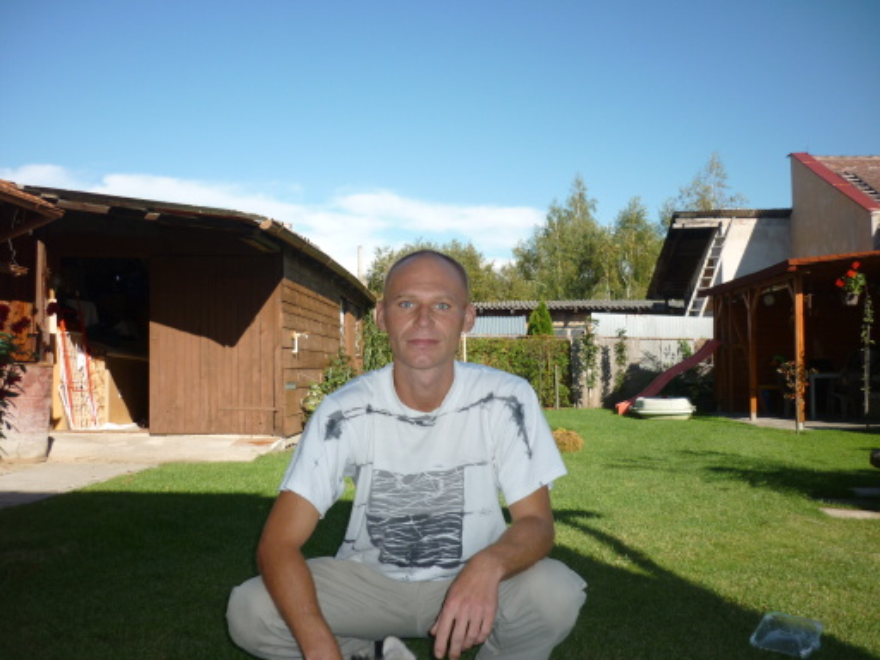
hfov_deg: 55.4
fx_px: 839
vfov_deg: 42.9
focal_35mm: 33
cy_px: 330
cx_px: 440
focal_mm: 5.5
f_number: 2.8
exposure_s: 1/800
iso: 80
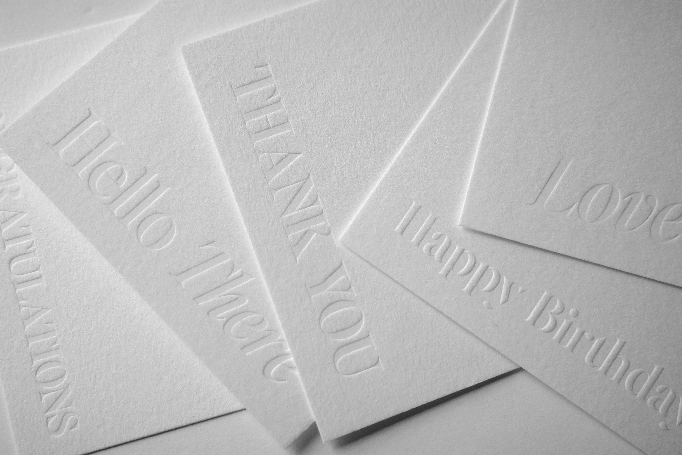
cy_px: 228
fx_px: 758
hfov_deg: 48.5
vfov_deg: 33.4
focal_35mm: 40
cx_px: 341
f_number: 2.8
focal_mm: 26
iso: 800
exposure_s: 1/125
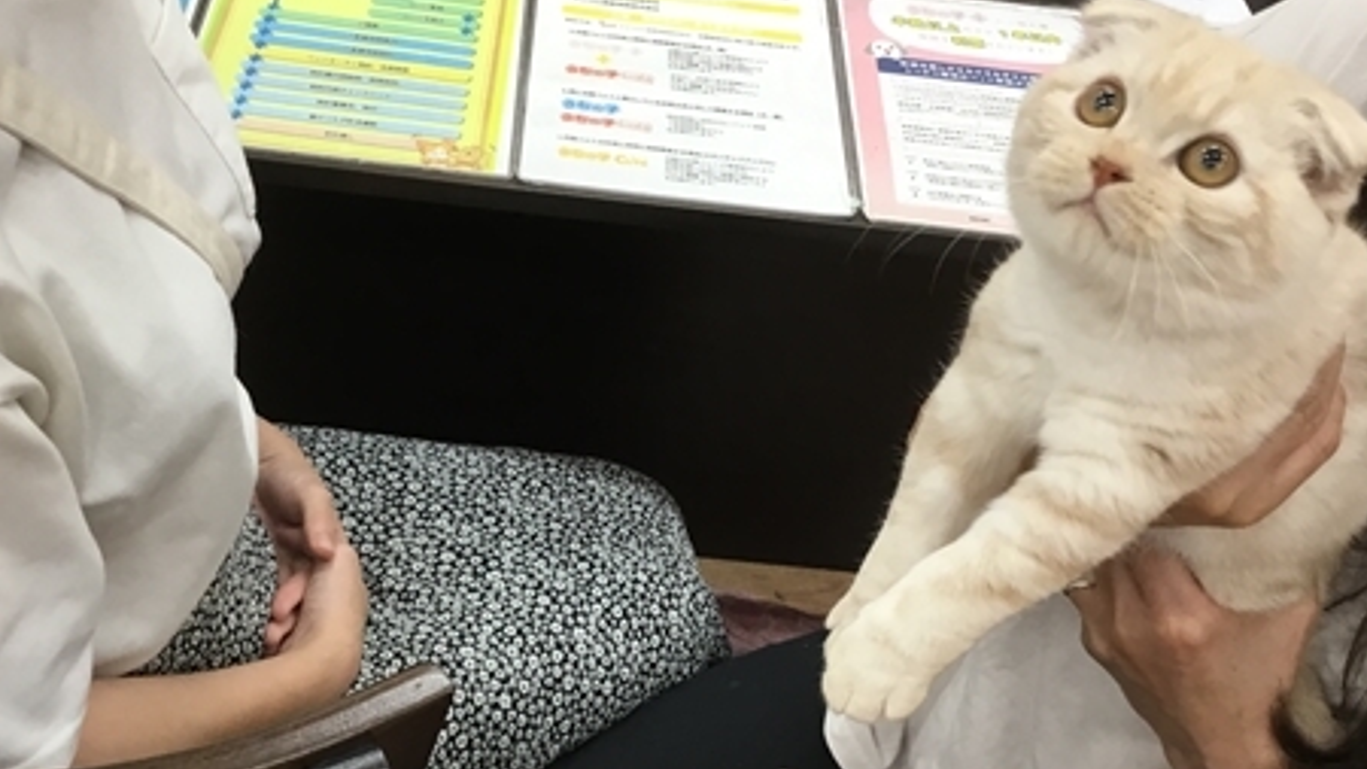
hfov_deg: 45.4
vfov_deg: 26.4
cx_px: 598
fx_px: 1631
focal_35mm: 45
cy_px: 508
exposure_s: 1/33
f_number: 2.4
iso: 80
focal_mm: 3.3
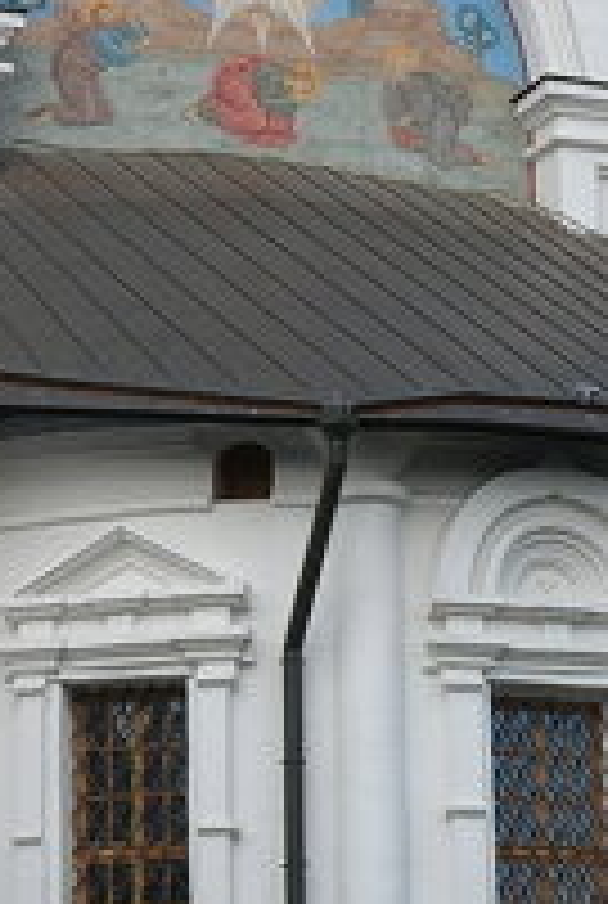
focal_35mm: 163
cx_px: -52
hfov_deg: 8.4
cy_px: 20
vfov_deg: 12.4
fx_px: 4108
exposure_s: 1/340
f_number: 6.4
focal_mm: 27
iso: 160
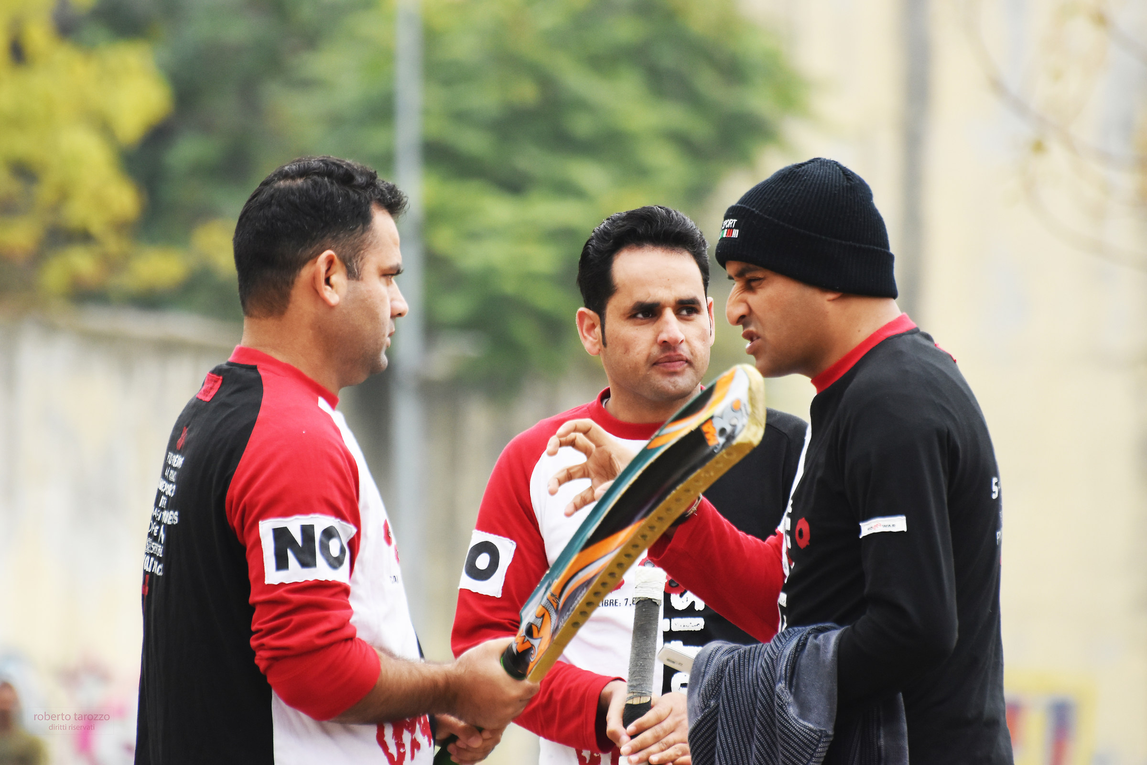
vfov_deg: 3.4
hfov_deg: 5.1
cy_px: 382
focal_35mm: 405
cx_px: 574
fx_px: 12903
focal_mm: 270
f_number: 5.6
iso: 900
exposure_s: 1/500
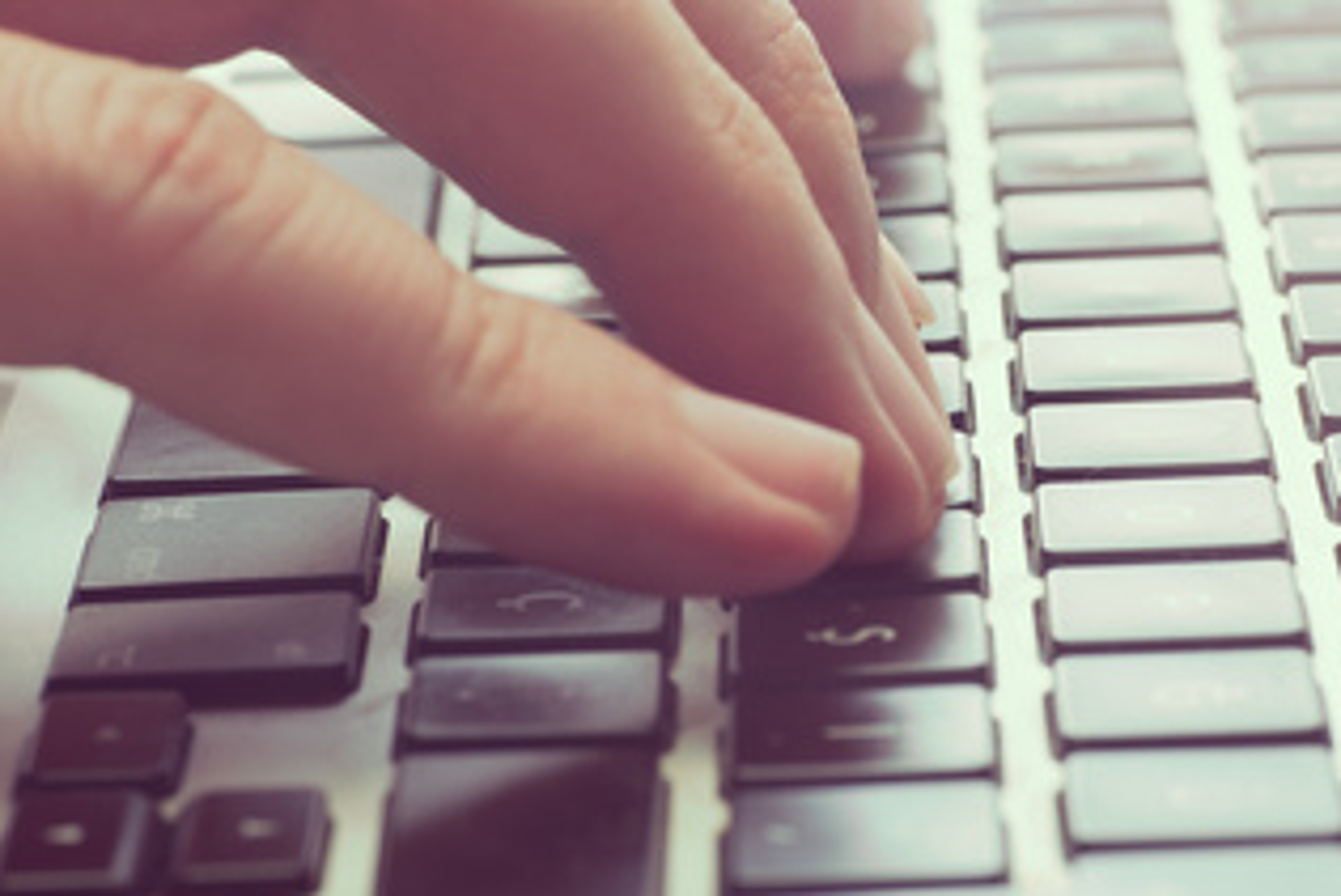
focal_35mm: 172
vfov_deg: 8.0
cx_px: 632
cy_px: 327
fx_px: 6410
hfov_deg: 11.9
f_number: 11
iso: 100
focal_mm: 85
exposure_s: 1/250
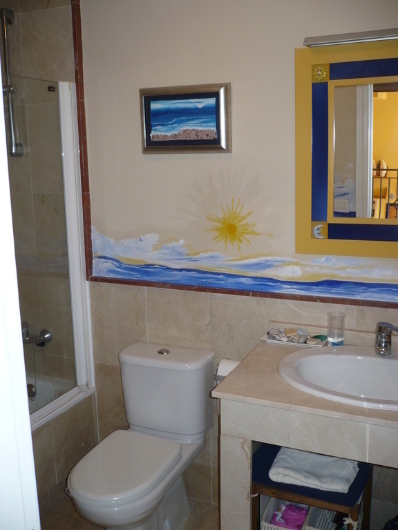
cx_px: 199
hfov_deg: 40.7
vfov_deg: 52.6
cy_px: 265
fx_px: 537
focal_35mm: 35
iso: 100
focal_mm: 5.8
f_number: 2.8
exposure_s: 1/30
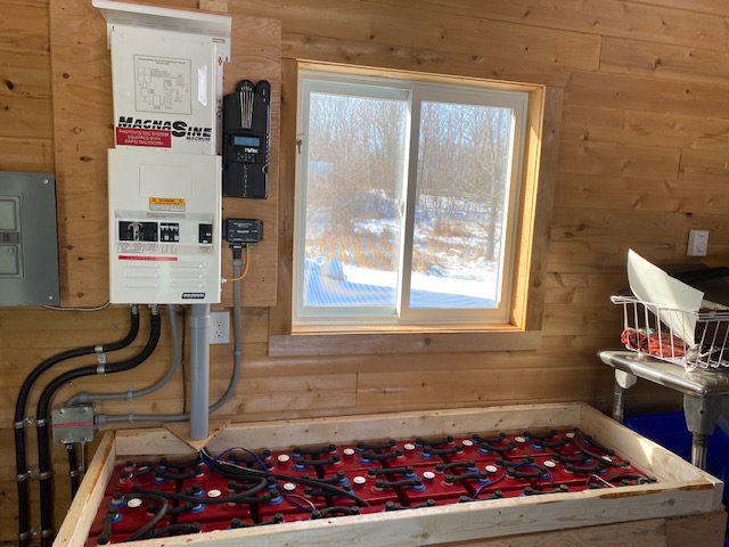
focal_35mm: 26
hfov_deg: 67.3
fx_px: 548
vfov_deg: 53.1
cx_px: 364
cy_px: 274
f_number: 1.8
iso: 40
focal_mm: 4.25
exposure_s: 1/121
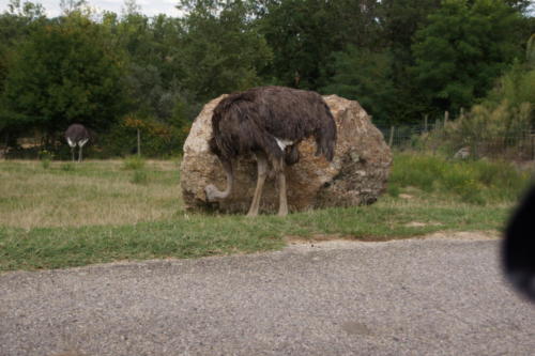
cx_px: 268
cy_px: 178
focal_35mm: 45
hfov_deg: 43.6
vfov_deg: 29.8
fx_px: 668
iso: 200
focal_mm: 30
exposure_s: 1/2000
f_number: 2.8
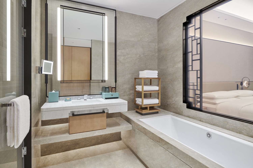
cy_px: 84
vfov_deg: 64.6
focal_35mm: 19
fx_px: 134
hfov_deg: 86.9
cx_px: 126
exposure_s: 2
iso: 64
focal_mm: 19
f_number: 11
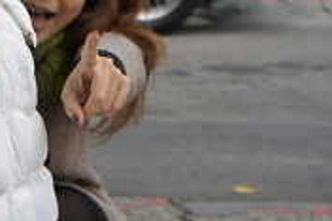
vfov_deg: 9.0
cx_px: 25
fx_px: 1377
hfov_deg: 13.6
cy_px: -64
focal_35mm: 149
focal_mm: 35
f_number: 4.5
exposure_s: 1/100
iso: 200
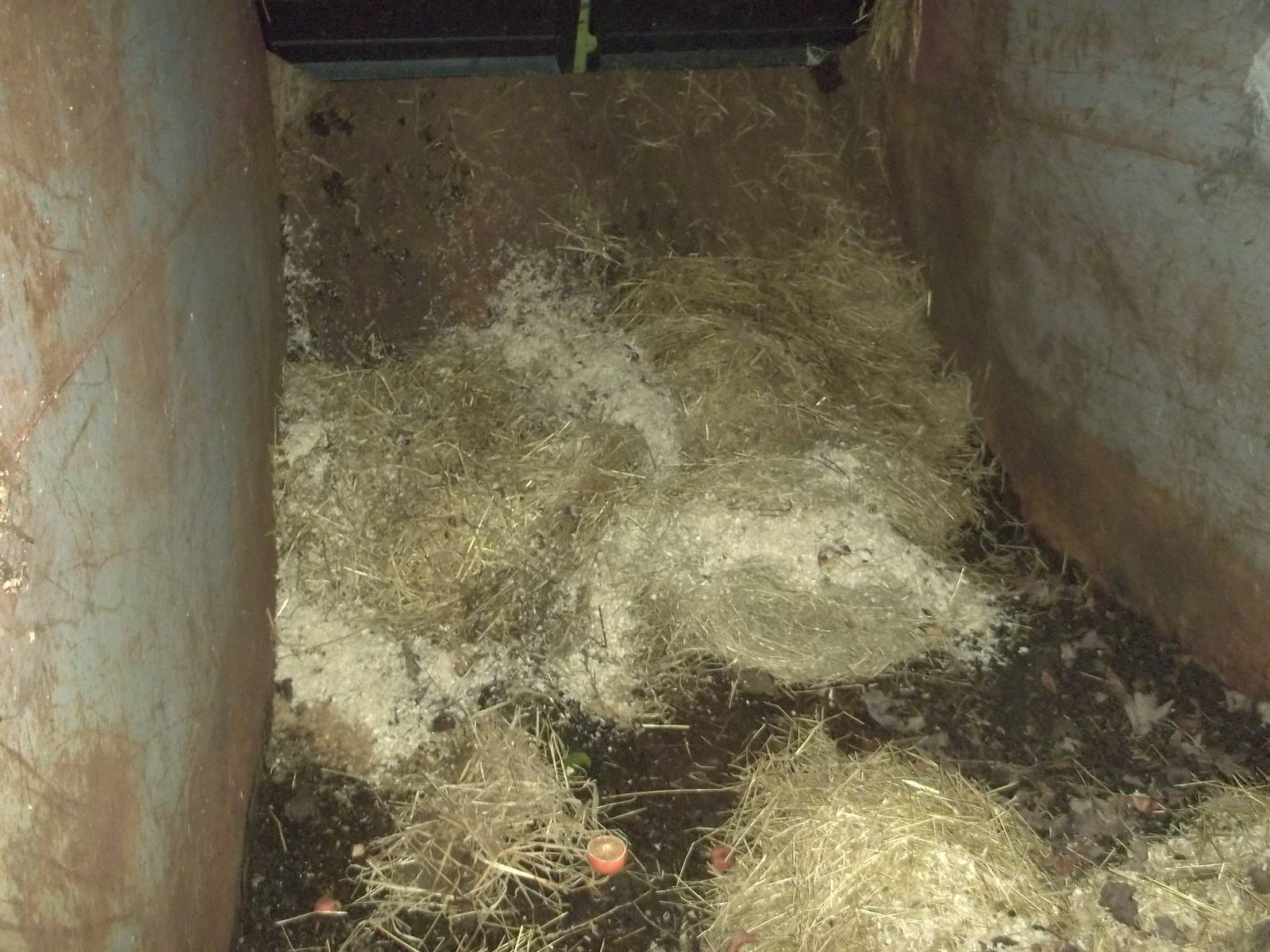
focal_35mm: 33
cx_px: 635
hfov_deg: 55.4
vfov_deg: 42.9
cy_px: 476
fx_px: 1211
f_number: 3.3
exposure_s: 1/30
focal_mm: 5.9
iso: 400
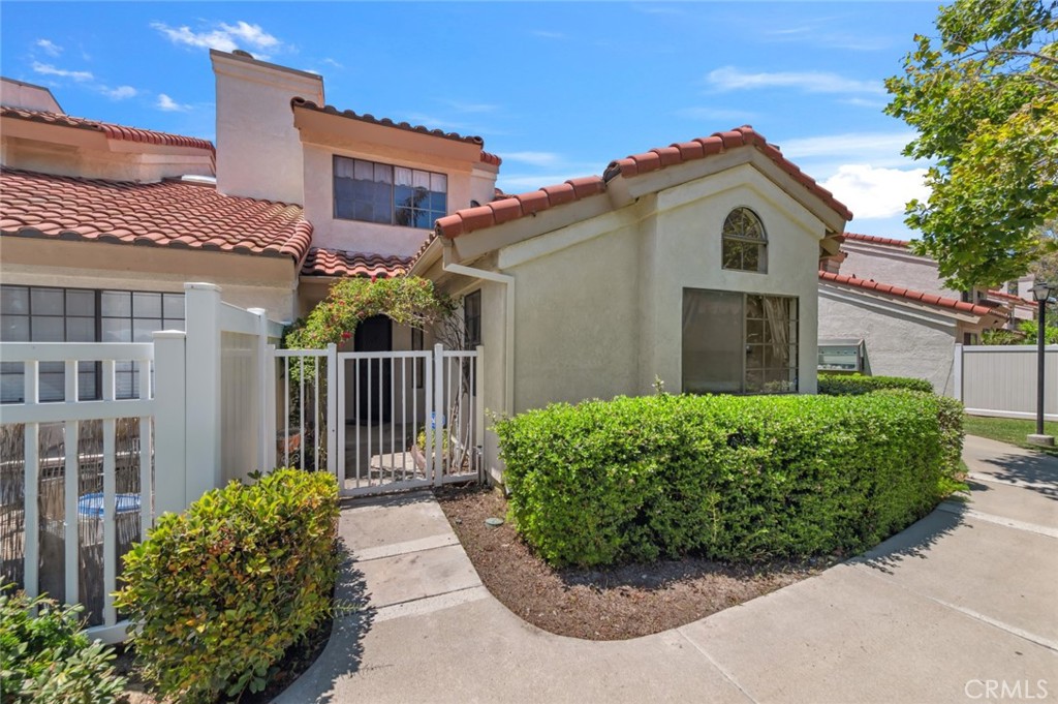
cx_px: 529
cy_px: 352
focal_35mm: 14
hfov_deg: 104.3
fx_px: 411
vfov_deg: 81.1
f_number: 7.1
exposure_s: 1/320
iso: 100
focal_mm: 14
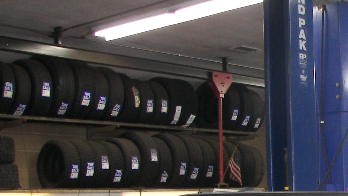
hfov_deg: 24.4
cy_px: 173
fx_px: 766
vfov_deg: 14.4
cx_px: 347
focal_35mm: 83
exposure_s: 1/30
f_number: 2.8
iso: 100
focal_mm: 6
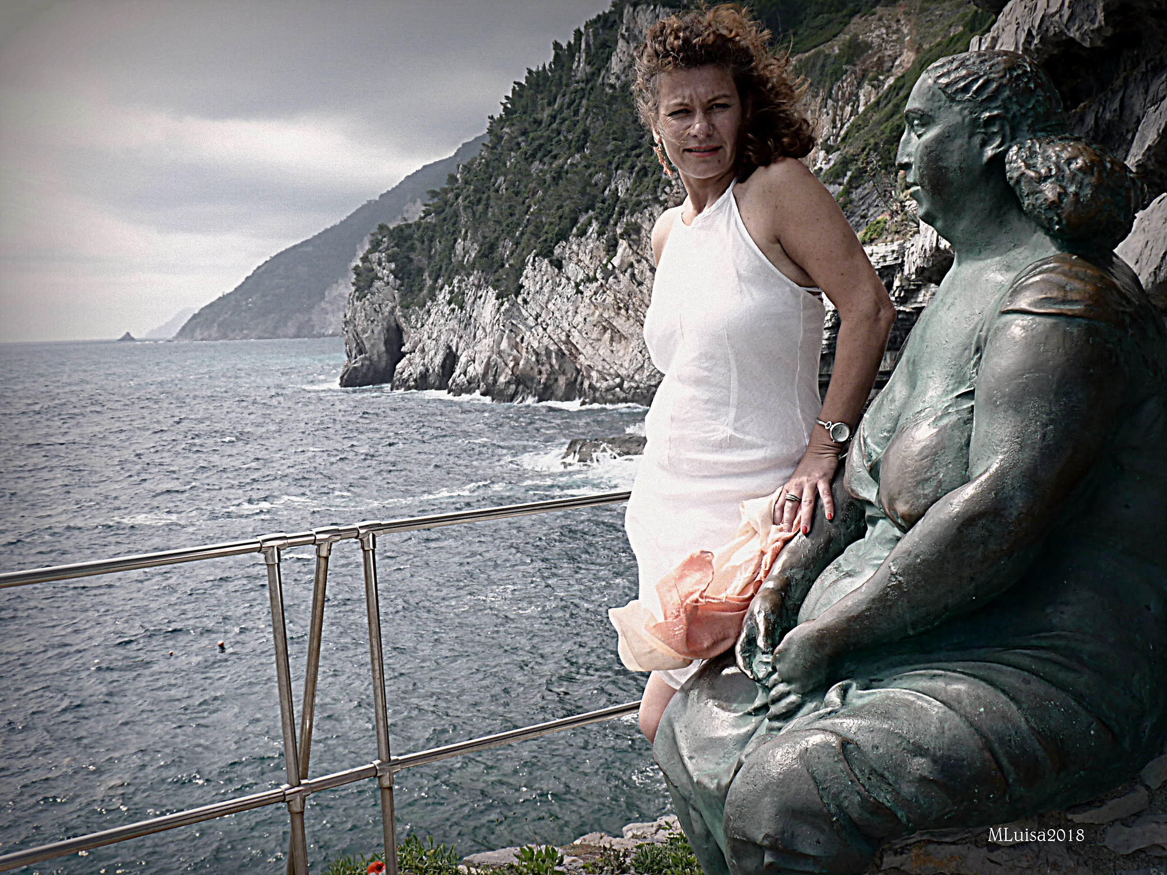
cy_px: 438
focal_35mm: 42
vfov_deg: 34.3
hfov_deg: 44.8
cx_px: 584
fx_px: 1416
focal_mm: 7.4
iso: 80
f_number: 5
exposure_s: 1/250
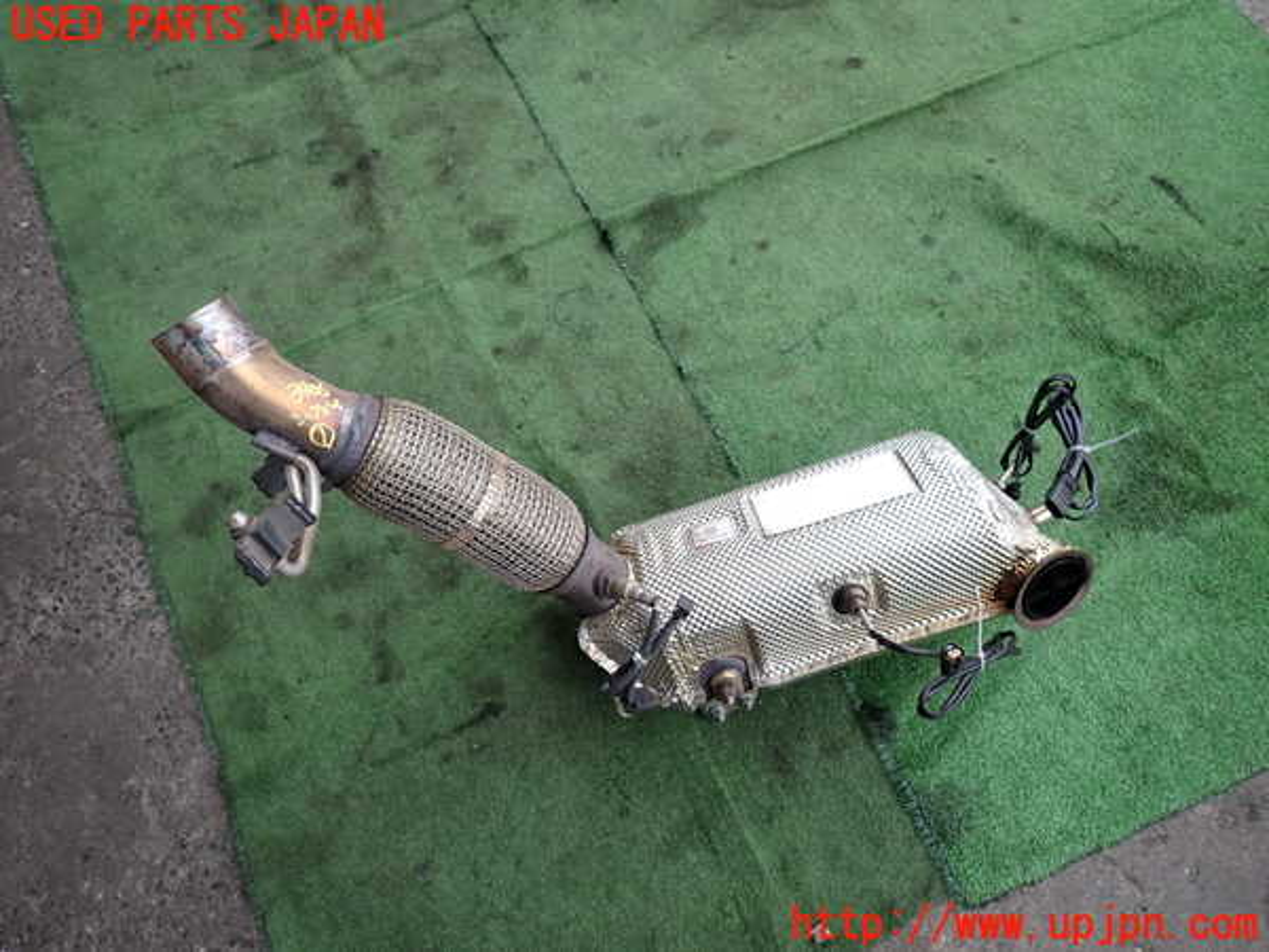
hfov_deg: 69.4
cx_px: 634
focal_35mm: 25
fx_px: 916
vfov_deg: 54.9
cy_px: 476
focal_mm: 4.5
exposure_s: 1/200
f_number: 2
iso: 100
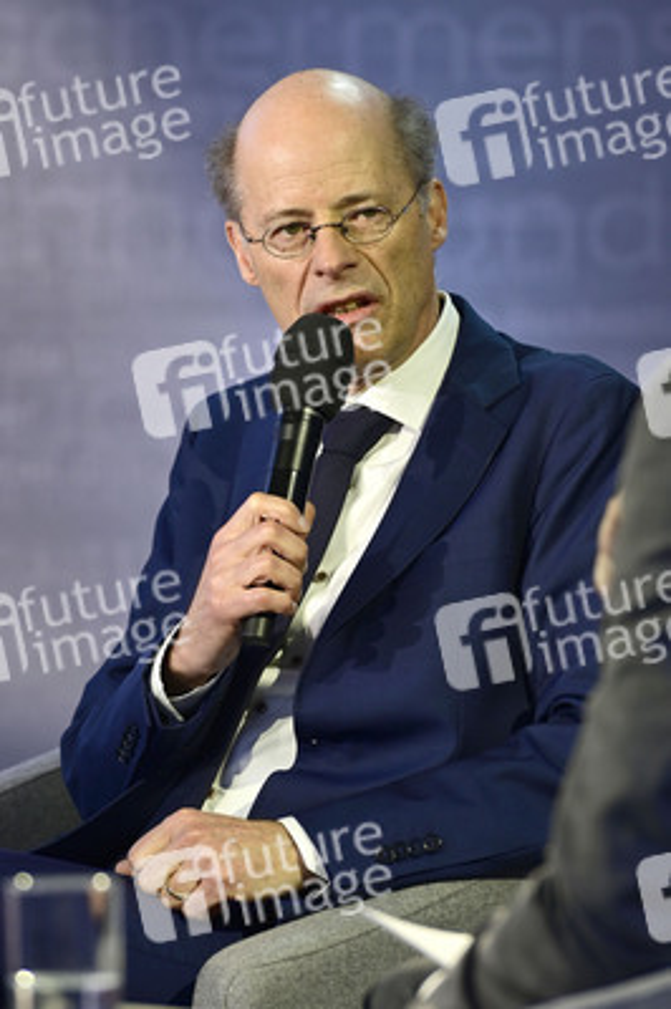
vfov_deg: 10.3
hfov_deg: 6.9
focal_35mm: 200
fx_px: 5601
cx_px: 336
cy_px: 504
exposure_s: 1/400
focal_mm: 200
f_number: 4.5
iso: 200
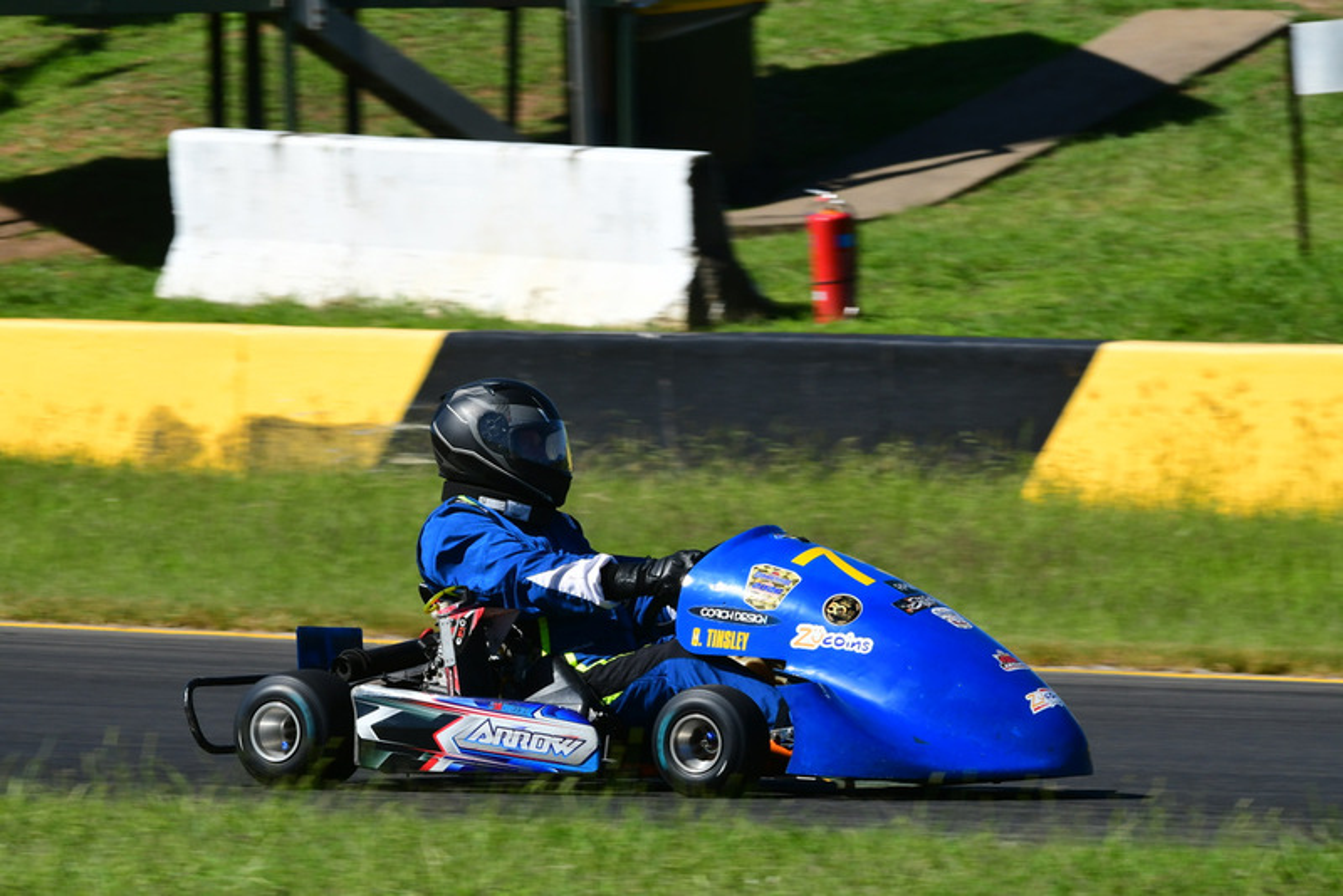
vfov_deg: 3.8
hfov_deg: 5.7
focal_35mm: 360
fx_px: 13434
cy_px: 448
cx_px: 672
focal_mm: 240
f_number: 13
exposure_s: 1/640
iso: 500
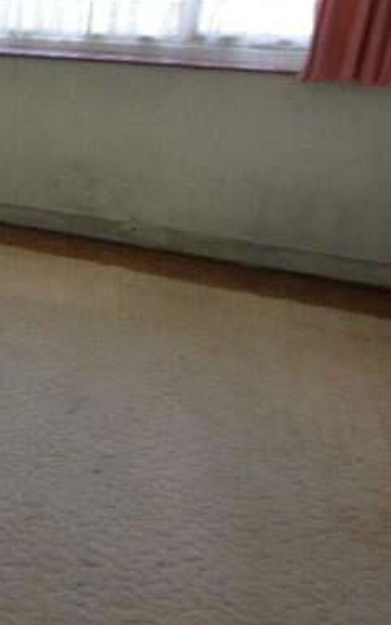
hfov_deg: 23.2
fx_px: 699
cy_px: 161
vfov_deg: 46.6
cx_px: -237
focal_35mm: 41
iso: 400
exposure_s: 1/13
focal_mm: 10
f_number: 8
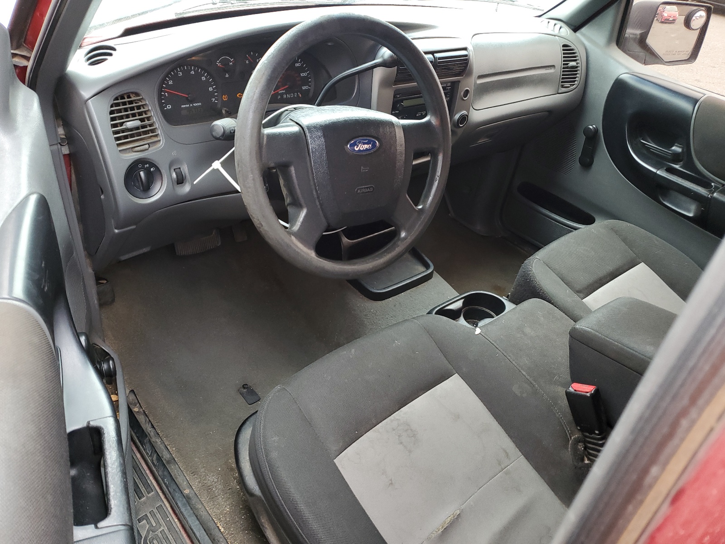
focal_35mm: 26
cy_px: 272
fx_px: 545
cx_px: 362
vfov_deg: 53.1
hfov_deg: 67.3
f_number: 1.5
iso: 89
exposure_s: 1/120
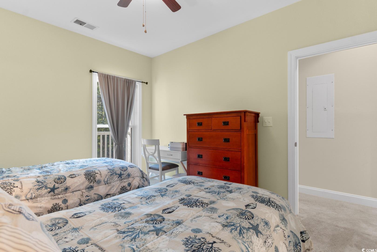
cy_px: 126
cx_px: 188
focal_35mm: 18
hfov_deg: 90.0
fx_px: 188
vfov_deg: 67.4
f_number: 4.8
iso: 100
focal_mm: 12
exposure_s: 1/3
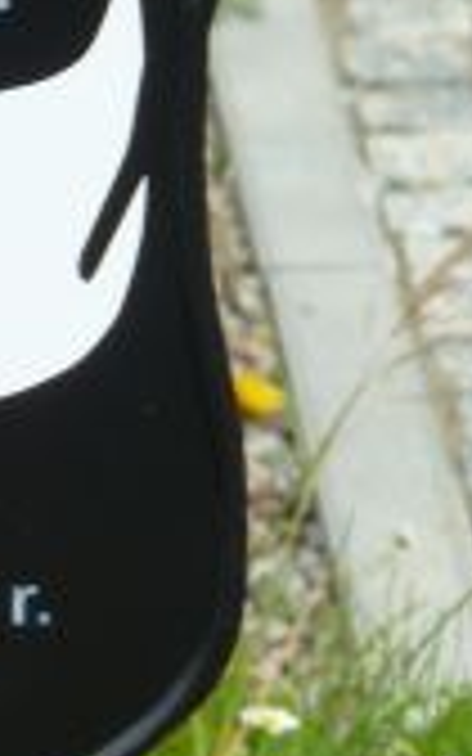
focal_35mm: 592
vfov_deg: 3.5
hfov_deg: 2.2
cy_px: 464
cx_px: -274
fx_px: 12184
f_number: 4.5
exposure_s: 1/100
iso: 80
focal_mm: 32.1
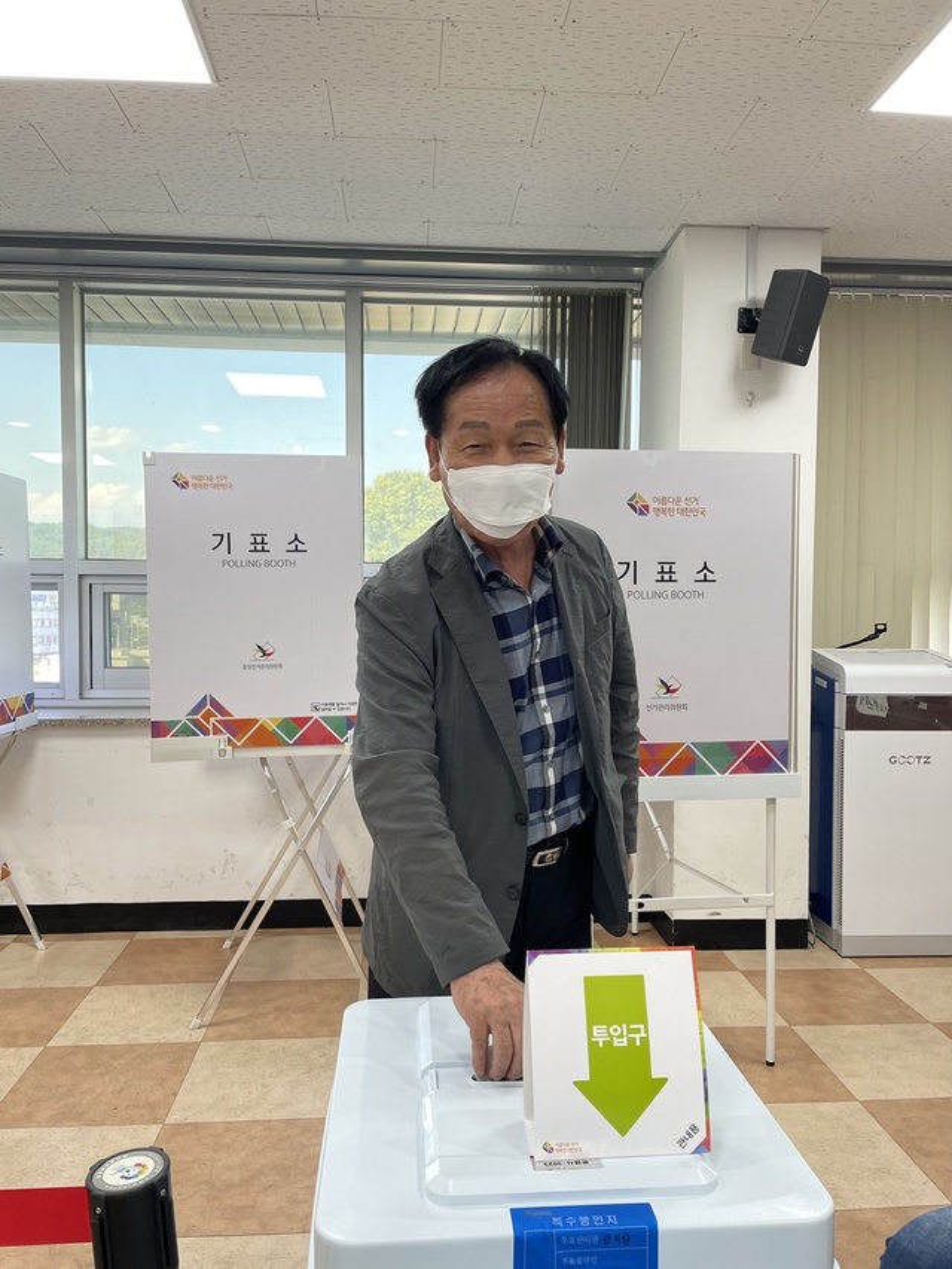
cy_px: 634
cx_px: 476
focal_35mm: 26
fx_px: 953
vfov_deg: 67.3
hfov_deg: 53.1
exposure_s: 1/120
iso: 80
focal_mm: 4.2
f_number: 1.6
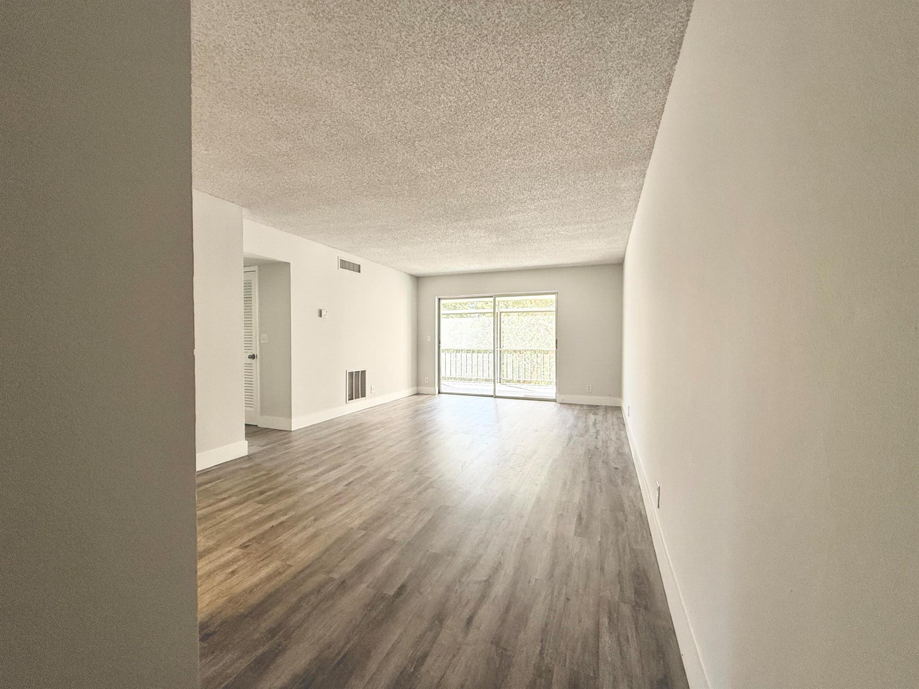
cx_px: 460
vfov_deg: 85.7
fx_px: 372
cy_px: 344
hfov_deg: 102.1
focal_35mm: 14
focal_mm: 2.22
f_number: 2.2
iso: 100
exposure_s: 1/99
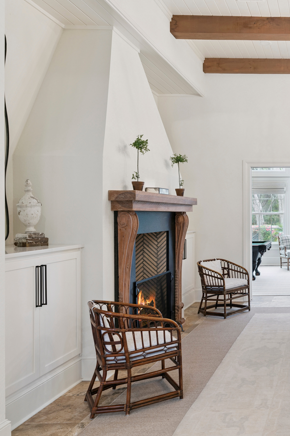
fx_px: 411
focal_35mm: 34
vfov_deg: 55.8
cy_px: 220
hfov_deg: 33.0
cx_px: 335
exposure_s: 1/6
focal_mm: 20
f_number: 8
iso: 250
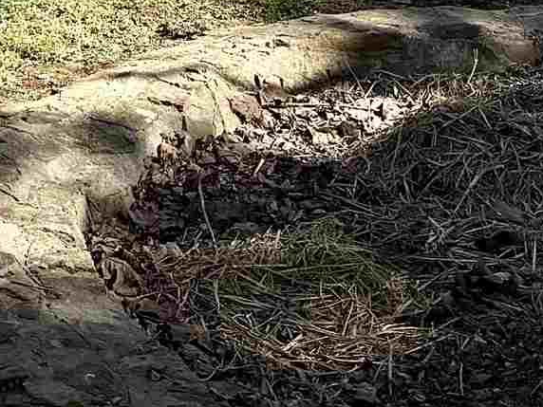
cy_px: -541
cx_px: -84
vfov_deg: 10.1
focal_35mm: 129
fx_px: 2024
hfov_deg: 14.8
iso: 80
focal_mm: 6.76
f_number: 1.78
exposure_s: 1/2907
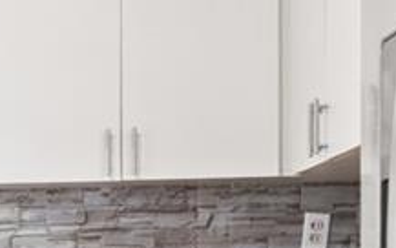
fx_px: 1296
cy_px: 284
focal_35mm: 120
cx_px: -321
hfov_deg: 15.0
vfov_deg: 10.8
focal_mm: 16
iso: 200
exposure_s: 1/1.25
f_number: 9
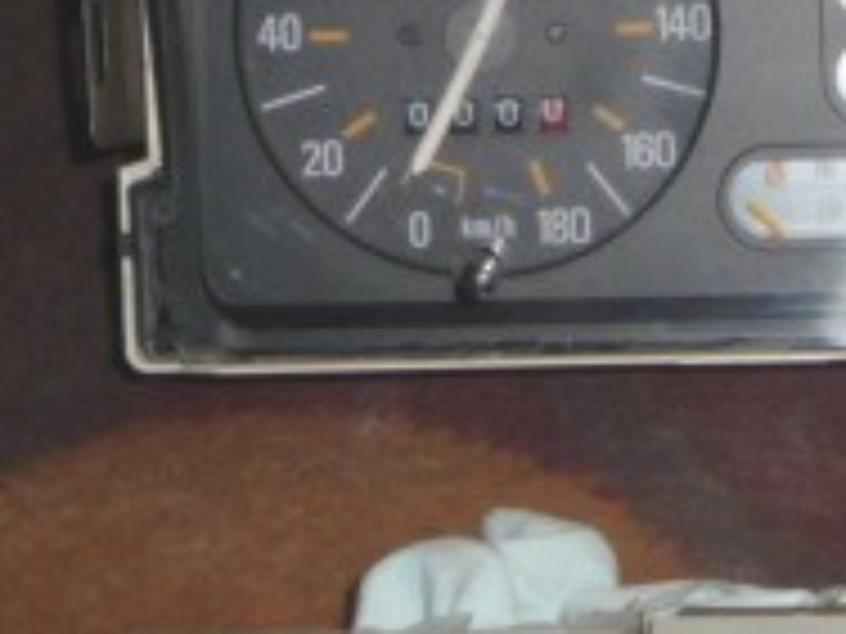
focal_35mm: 136
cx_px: 796
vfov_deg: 10.9
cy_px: 513
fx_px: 3324
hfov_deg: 14.3
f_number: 3.3
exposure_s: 1/30
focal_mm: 4.7
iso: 100
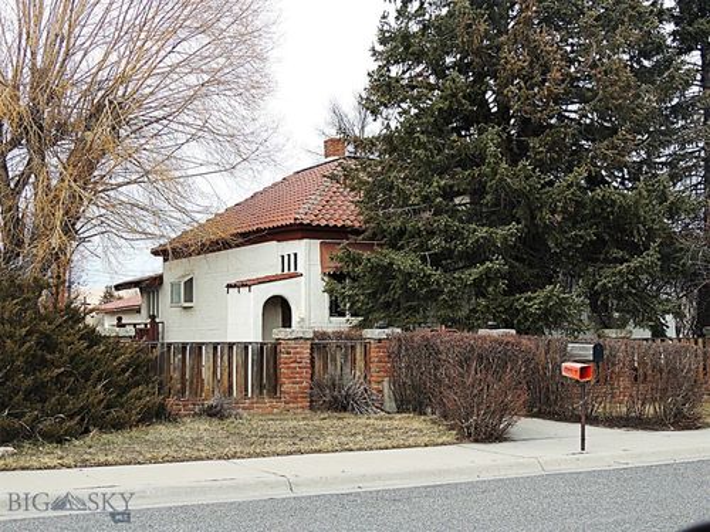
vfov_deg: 29.1
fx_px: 1026
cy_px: 266
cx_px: 355
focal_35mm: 50
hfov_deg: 38.2
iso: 100
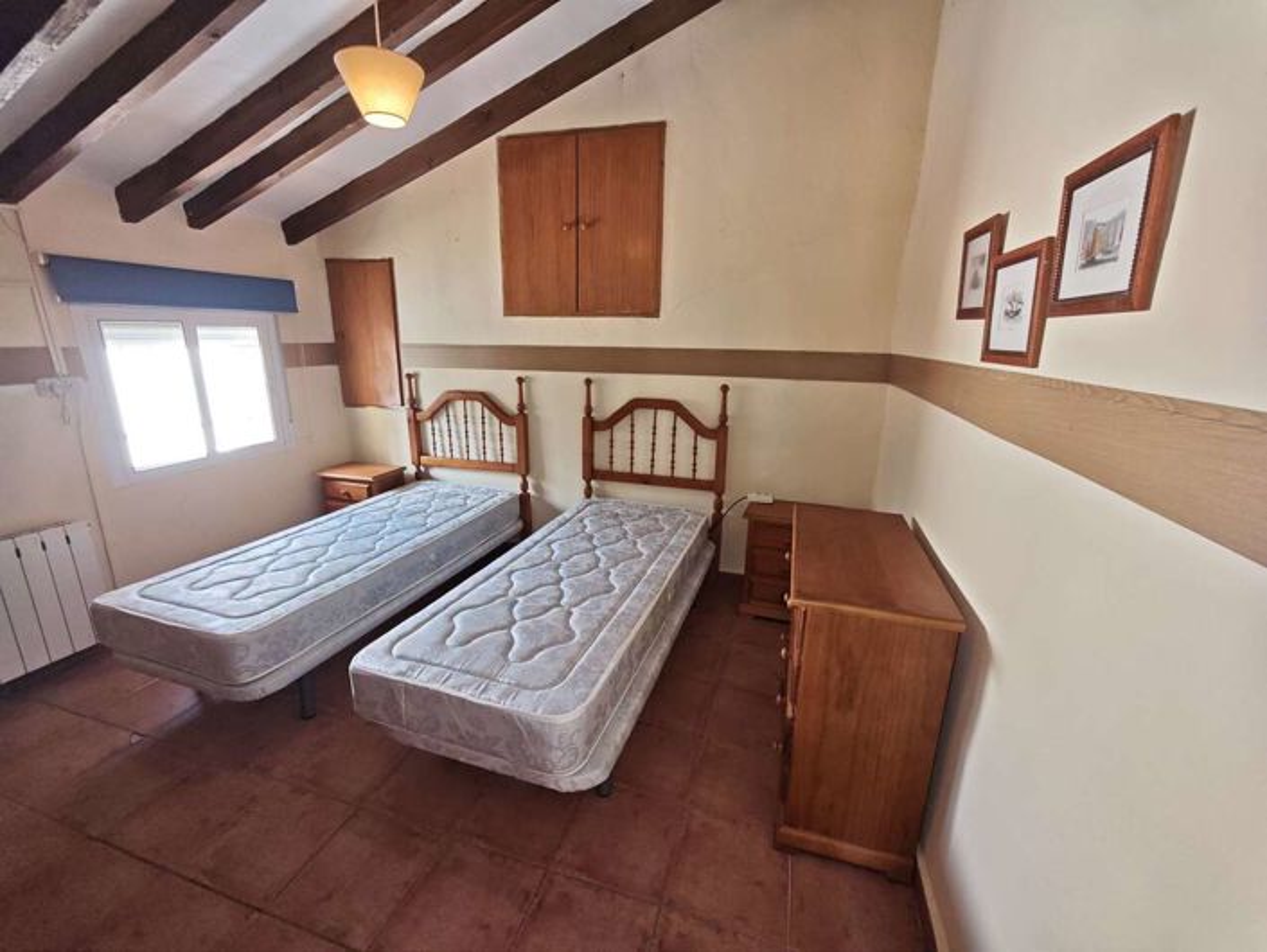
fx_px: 513
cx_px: 634
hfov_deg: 102.0
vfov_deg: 85.8
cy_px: 476
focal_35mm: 14
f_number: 2.2
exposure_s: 1/33.3
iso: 200
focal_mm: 2.16
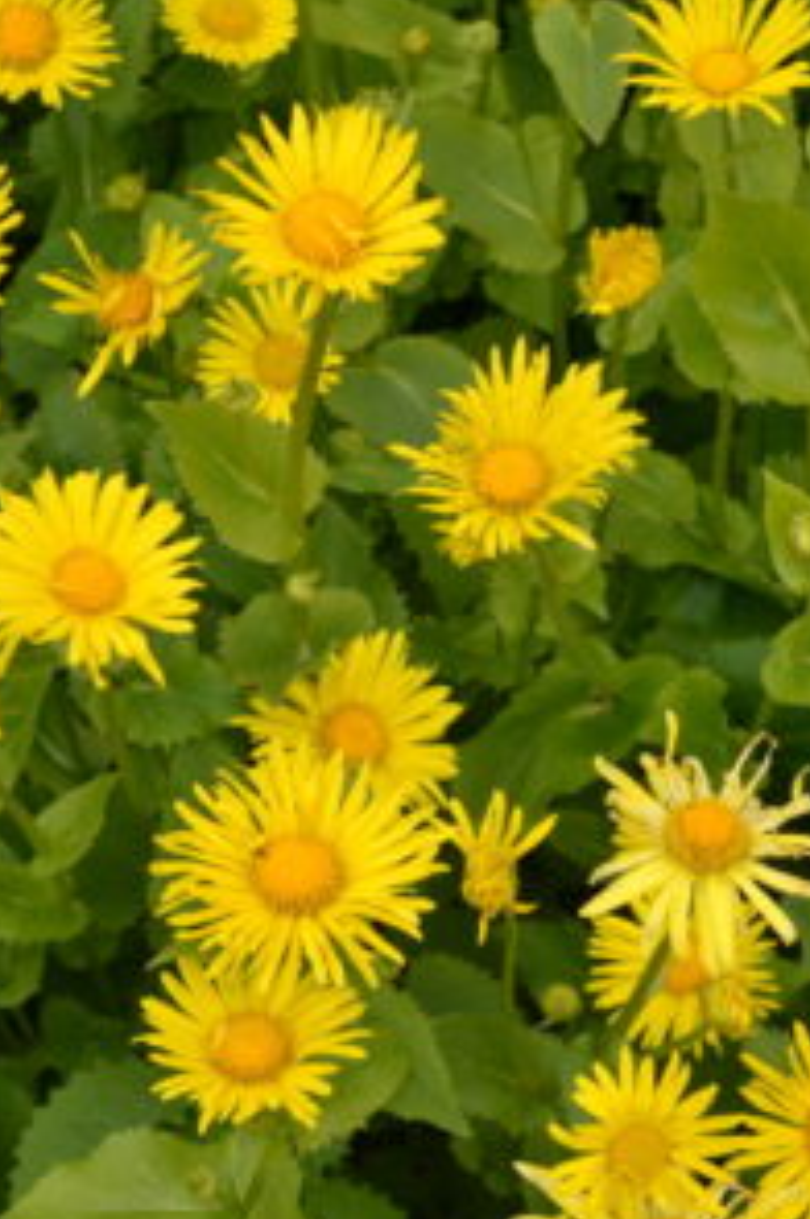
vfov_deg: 35.6
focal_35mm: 55
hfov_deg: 24.5
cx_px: 521
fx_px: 1860
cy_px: 884
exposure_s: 1/125
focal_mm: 24
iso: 100
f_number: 7.1
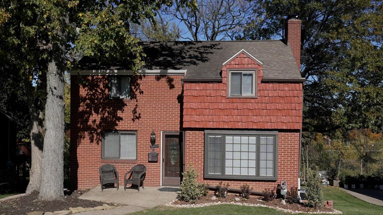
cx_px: 192
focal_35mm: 37
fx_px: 371
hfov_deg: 54.6
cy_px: 123
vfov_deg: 32.3
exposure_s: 1/4000
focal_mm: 23
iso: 125
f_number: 2.8
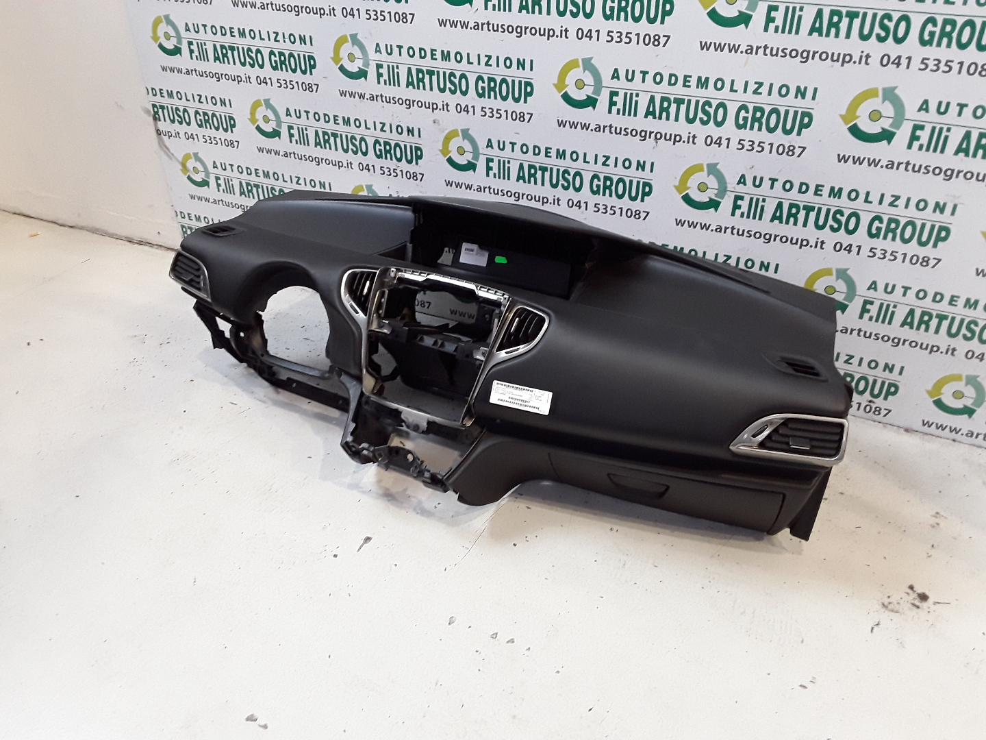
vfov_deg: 45.4
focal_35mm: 31
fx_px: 883
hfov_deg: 58.4
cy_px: 370
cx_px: 493
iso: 316
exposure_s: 1/33
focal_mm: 3.3
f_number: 2.2
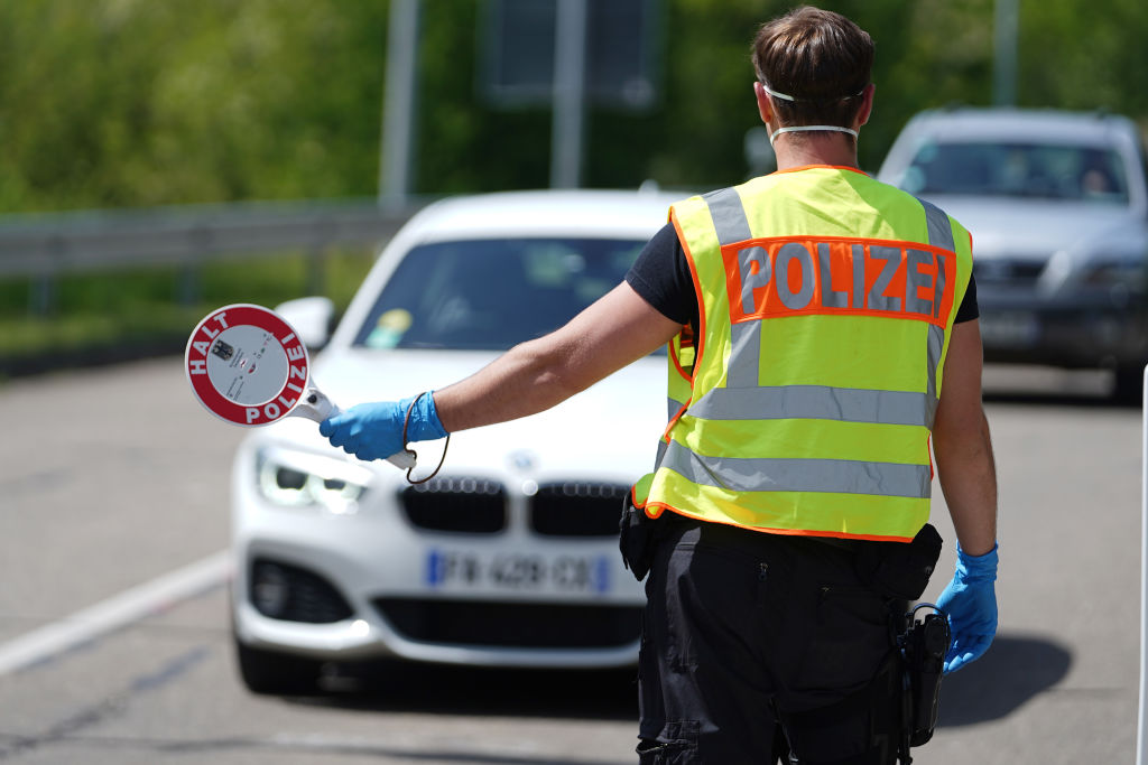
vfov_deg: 9.0
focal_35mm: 152
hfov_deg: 13.5
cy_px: 382
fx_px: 4847
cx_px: 574
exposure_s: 1/1600
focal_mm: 152
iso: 80
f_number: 2.8
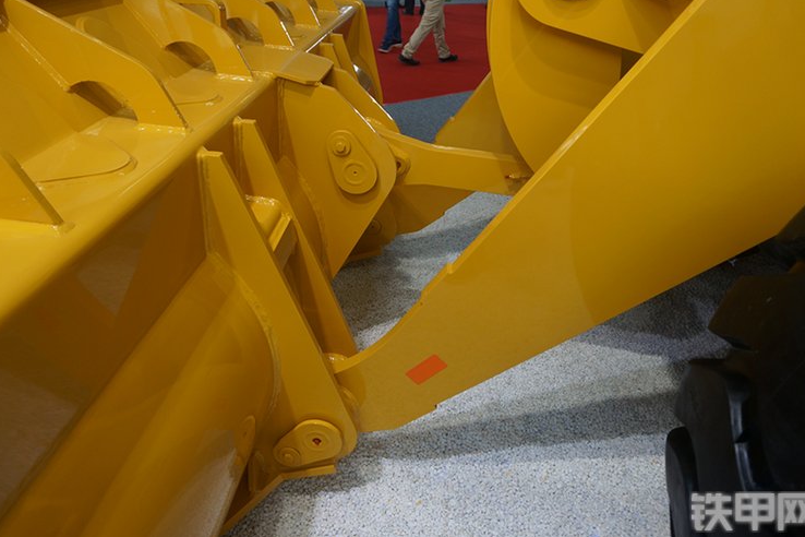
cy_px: 249
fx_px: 581
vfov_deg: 49.5
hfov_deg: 69.4
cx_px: 395
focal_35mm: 26
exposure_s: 1/60
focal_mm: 16
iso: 200
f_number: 4
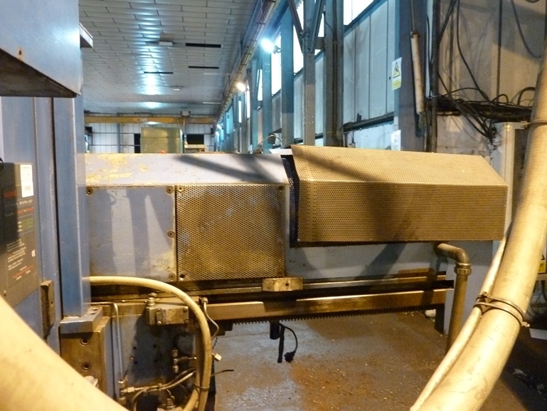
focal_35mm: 26
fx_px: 411
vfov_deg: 53.1
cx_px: 283
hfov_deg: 67.3
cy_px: 206
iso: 640
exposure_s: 1/15
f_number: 3.3
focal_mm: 4.1
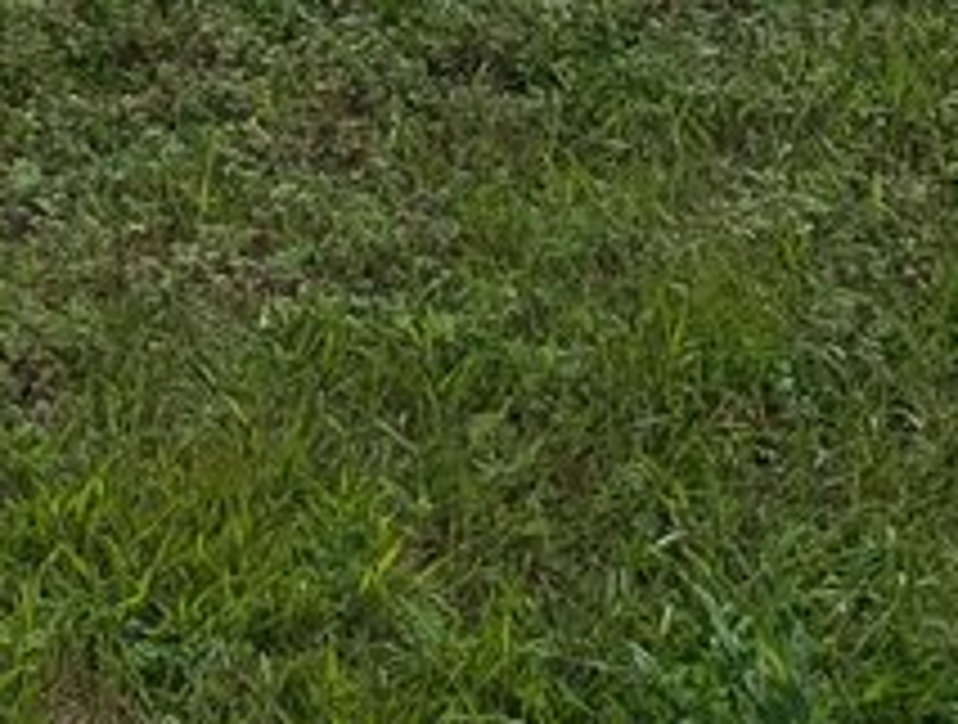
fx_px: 3136
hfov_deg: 16.5
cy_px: -906
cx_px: -245
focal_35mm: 113
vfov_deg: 11.4
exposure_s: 1/4505
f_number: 2.2
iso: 50
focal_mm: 2.35
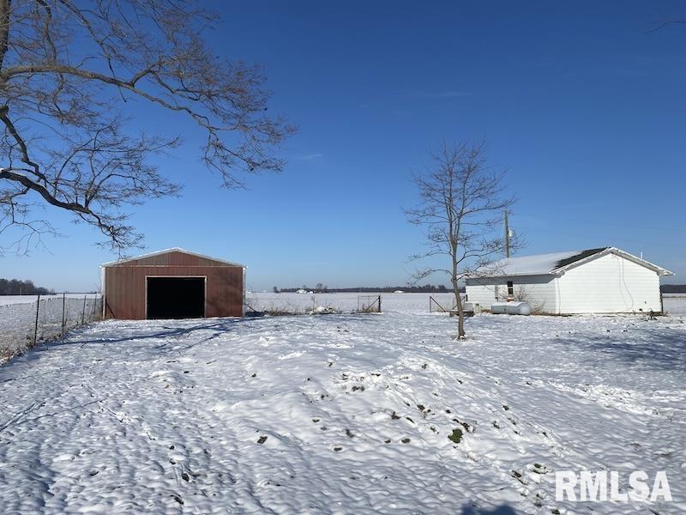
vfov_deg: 53.1
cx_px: 343
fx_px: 515
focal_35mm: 26
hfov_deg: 67.3
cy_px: 258
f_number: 1.8
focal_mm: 4.25
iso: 32
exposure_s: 1/9615
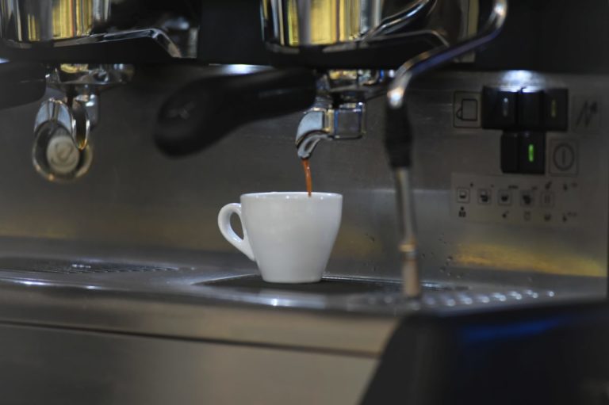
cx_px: 304
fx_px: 3381
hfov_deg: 10.3
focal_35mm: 200
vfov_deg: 6.9
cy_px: 202
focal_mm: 200
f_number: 4.5
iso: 3200
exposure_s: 1/250
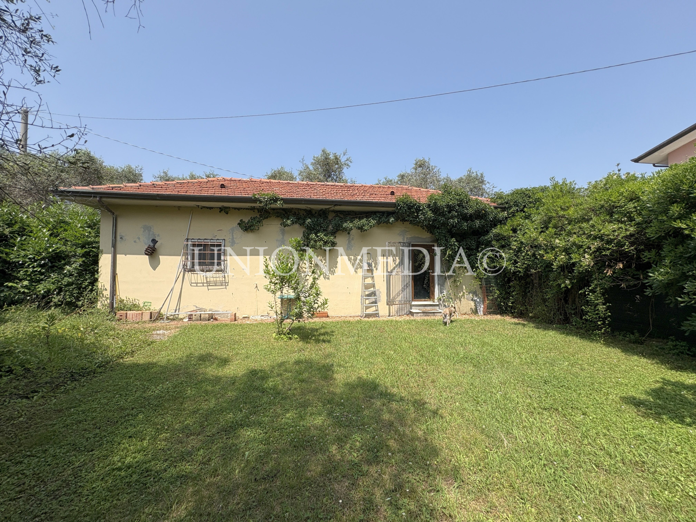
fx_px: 281
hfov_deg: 102.1
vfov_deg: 85.7
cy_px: 261
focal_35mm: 14
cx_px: 348
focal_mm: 2.22
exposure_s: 1/1567
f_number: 2.2
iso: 50
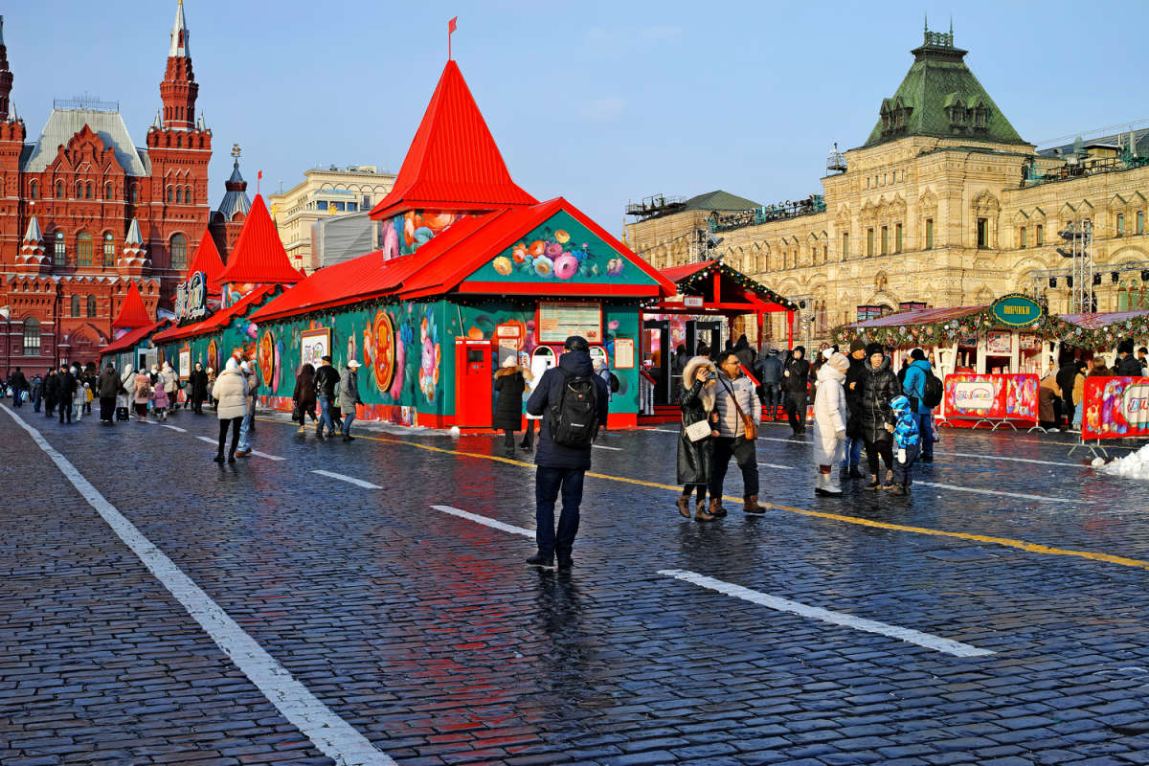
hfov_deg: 43.6
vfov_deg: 29.9
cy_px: 383
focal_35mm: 45
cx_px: 574
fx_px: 1436
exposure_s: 1/125
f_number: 8
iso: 100
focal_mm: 30
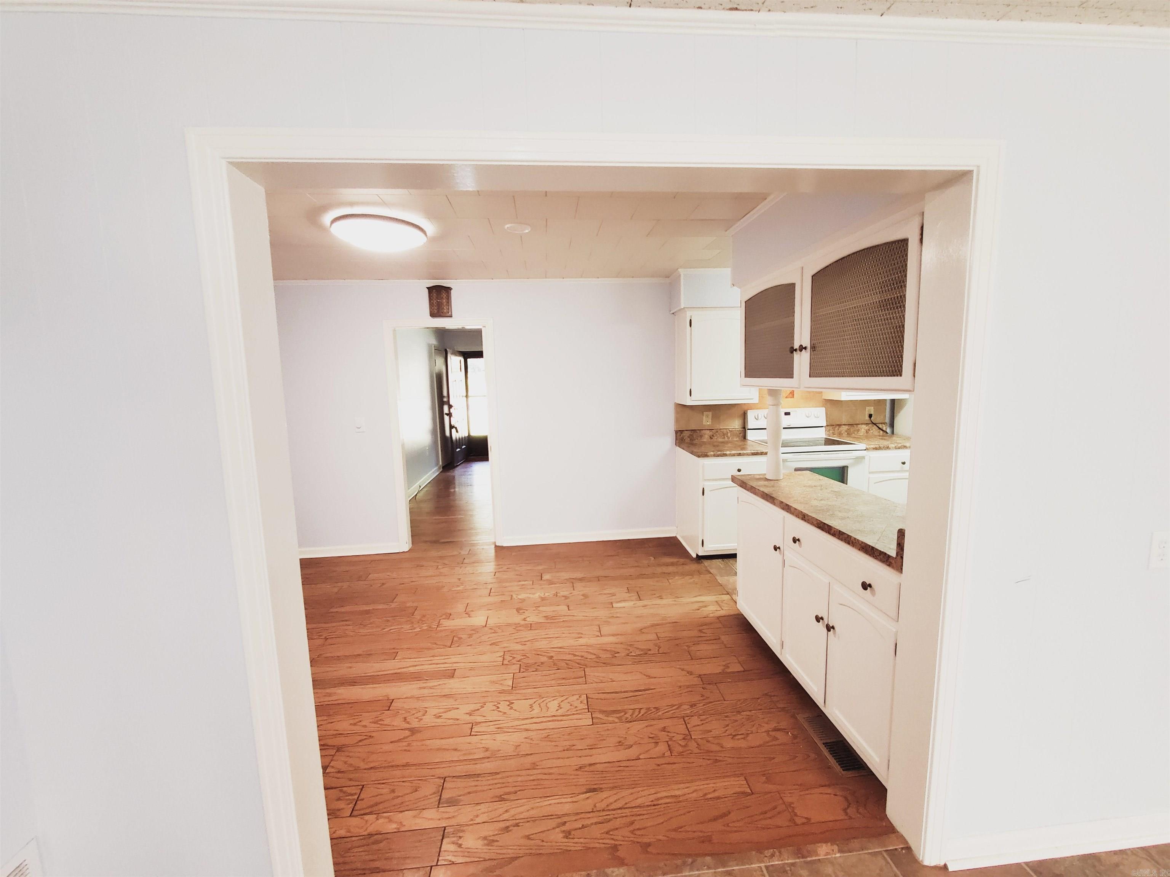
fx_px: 439
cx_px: 585
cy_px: 438
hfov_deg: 106.2
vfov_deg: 89.9
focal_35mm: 13
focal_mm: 1.8
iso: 400
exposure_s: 1/60
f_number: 2.2
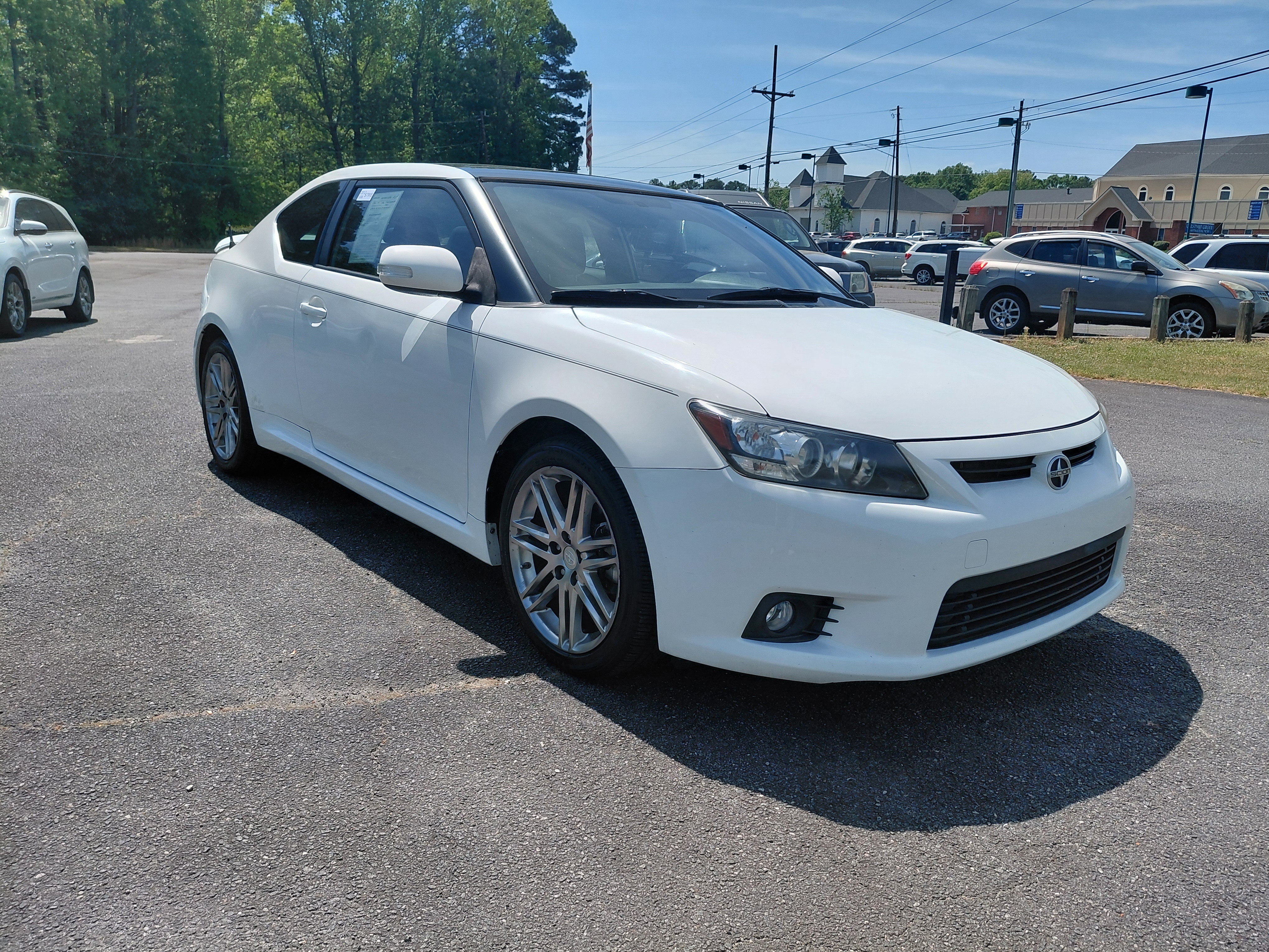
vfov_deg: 54.9
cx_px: 634
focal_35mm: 25
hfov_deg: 69.4
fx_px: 916
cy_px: 476
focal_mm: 4.69
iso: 50
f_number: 1.8
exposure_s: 1/3876
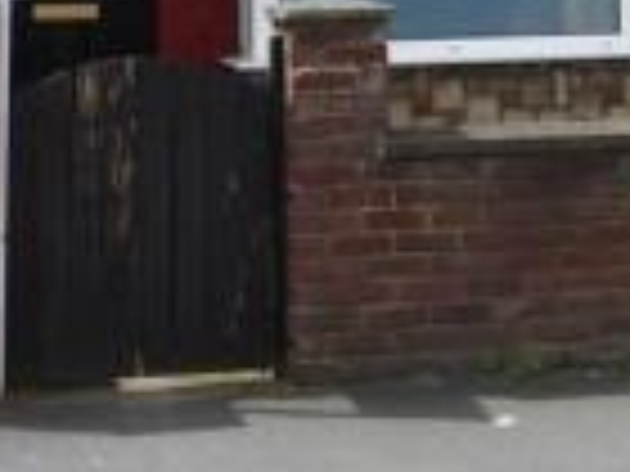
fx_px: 1893
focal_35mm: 104
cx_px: 340
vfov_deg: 12.7
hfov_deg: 18.9
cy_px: -416
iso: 100
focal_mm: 4.3
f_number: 4
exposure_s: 1/500
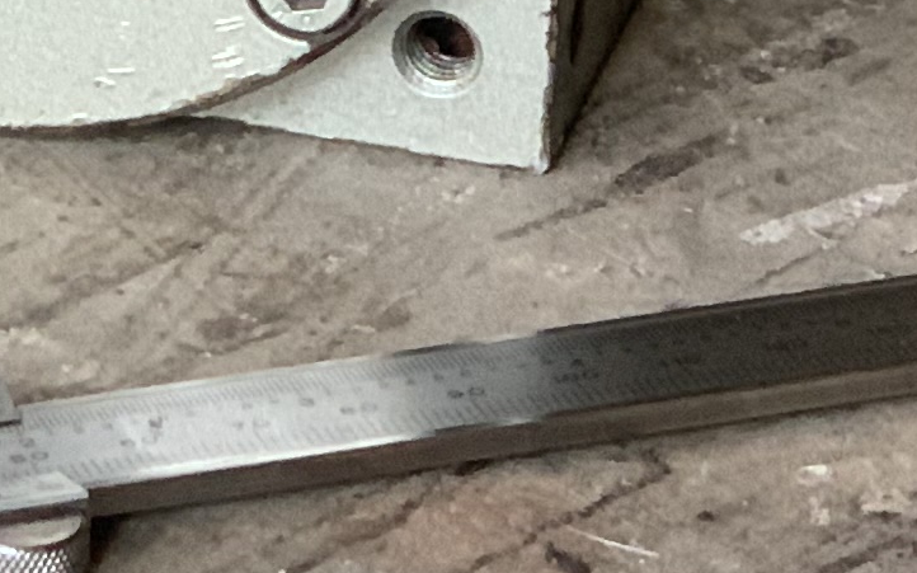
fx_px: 7696
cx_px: 253
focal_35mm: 308
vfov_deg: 4.2
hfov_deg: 6.8
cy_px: -687
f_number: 2.4
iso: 125
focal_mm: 6
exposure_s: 1/72
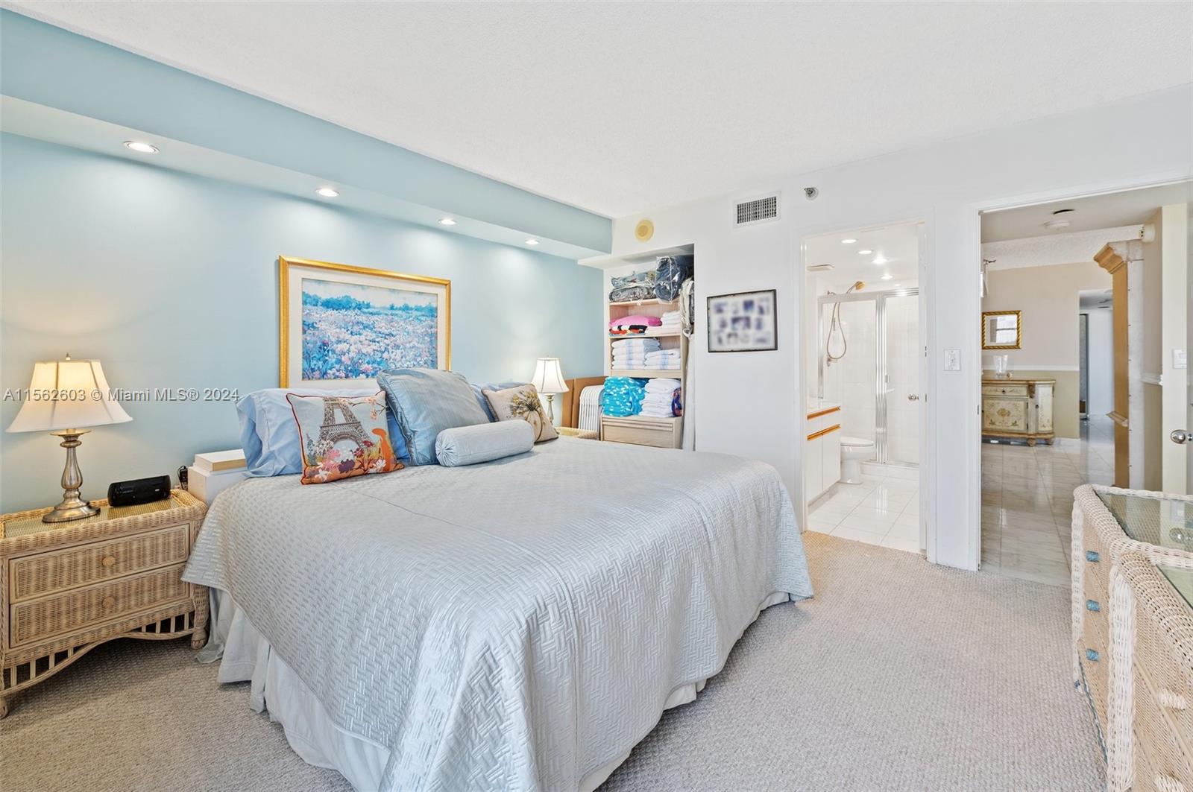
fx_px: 463
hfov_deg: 104.3
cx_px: 596
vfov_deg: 81.1
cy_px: 396
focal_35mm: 14
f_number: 8
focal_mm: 14
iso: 200
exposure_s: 1/4
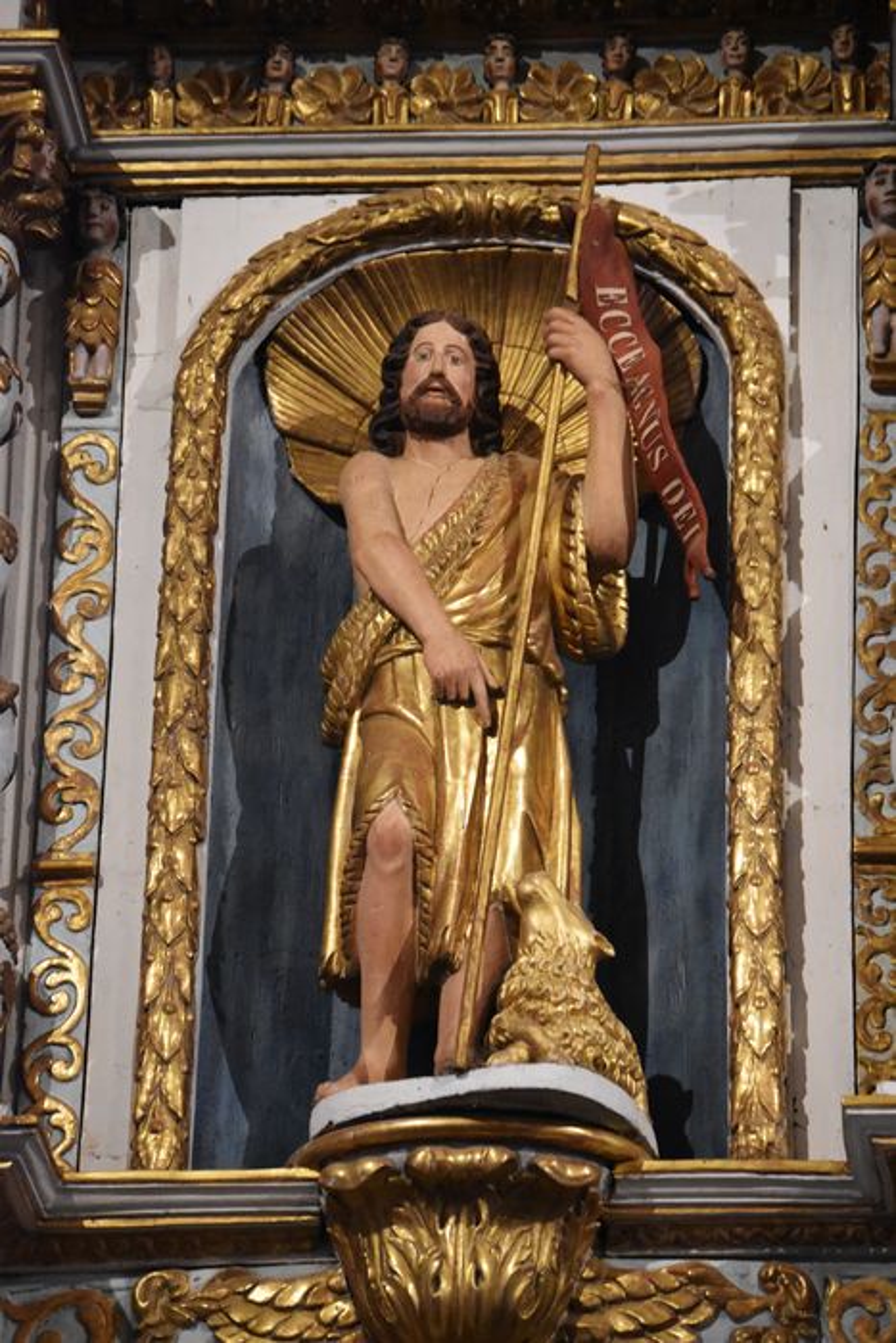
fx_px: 5877
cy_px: 672
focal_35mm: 158
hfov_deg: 8.7
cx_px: 448
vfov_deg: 13.0
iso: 6400
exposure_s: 1/125
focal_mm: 105
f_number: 4.8
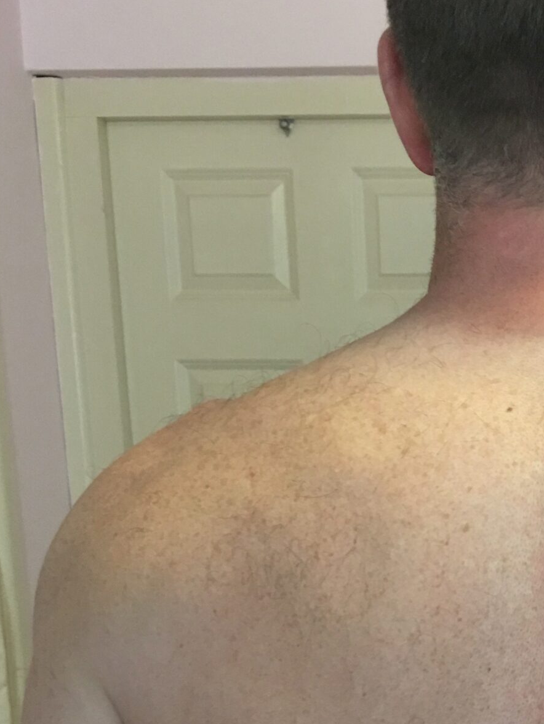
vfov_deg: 28.8
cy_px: 726
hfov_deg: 22.2
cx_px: 575
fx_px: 1320
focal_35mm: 63
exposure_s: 1/17
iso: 80
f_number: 2.2
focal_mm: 4.15
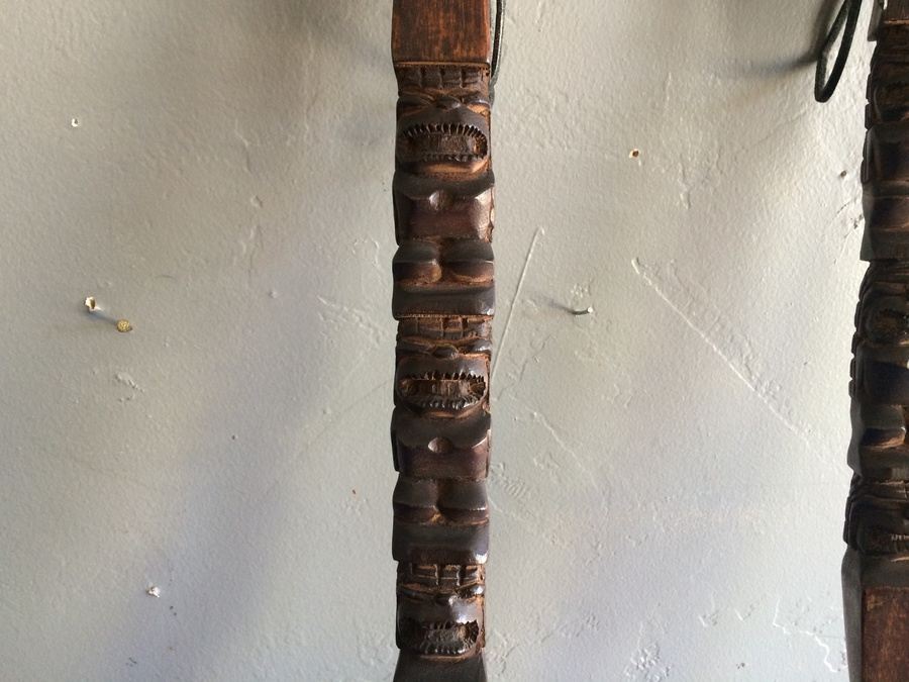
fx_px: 788
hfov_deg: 60.0
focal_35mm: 30
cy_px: 341
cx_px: 454
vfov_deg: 46.8
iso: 125
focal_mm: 4.12
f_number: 2.2
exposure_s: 1/30
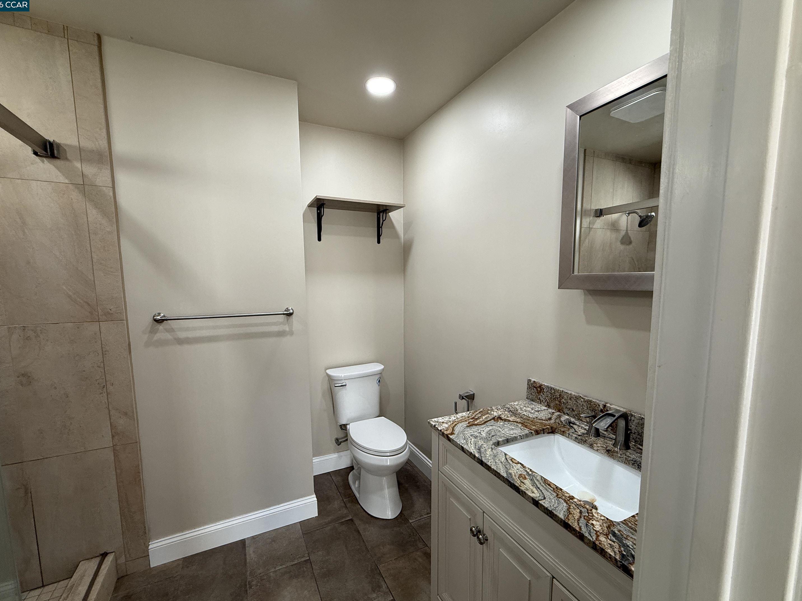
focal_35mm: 15
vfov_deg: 81.6
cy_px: 320
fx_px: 348
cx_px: 403
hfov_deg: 98.2
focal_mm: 2.22
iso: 125
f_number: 2.2
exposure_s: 1/120
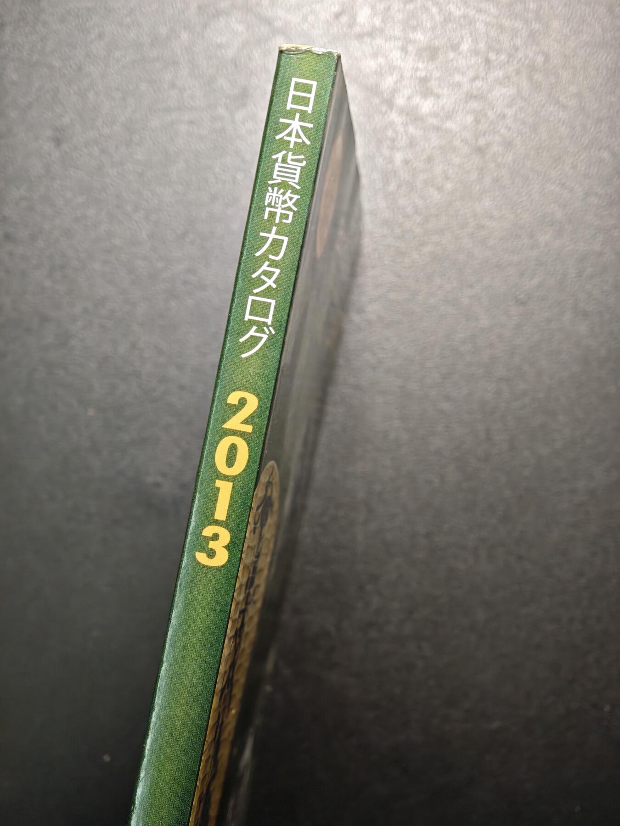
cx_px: 310
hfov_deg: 24.4
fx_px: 1433
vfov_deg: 32.2
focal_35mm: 60
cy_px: 413
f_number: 2
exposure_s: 1/185
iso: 2000
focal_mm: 9
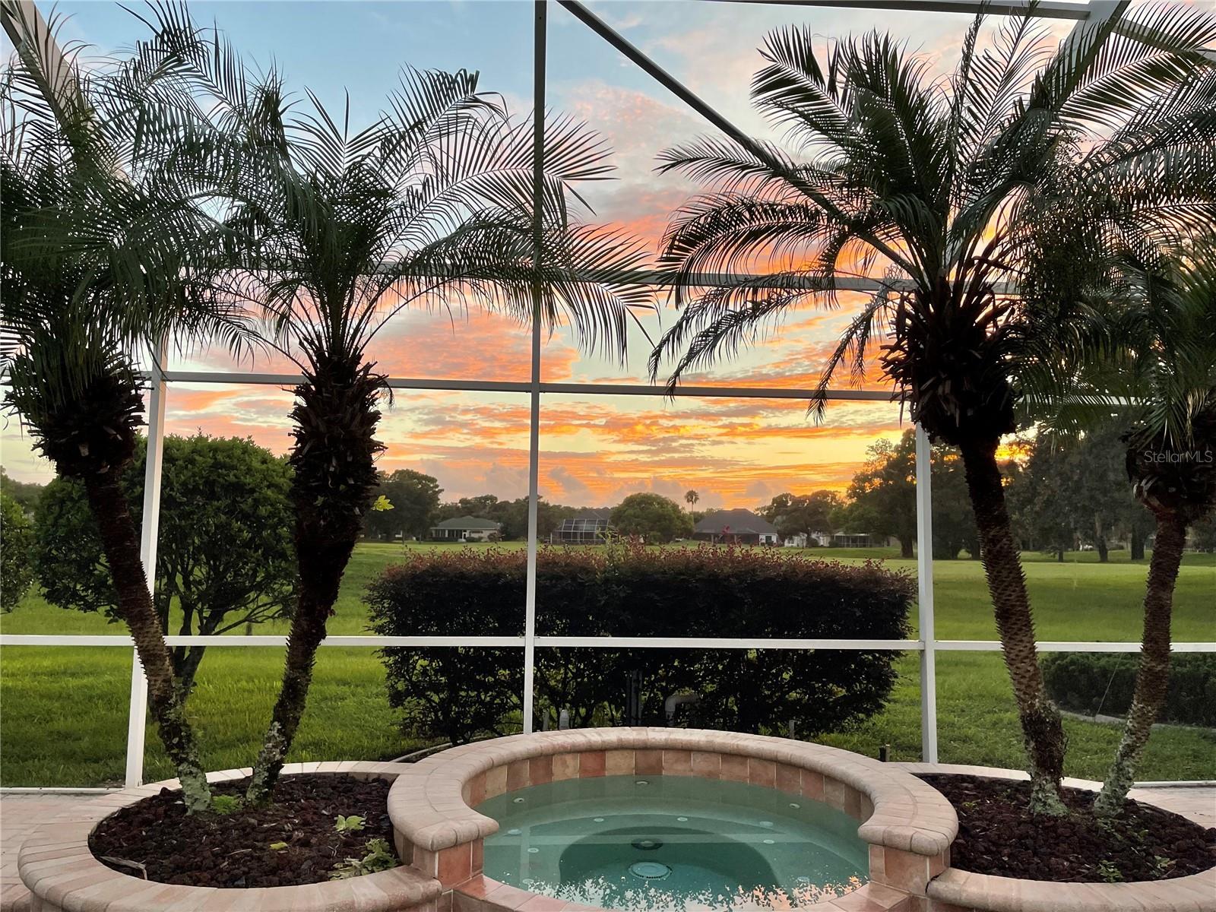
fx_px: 913
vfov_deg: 53.1
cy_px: 456
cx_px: 608
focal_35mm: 26
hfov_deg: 67.3
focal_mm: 5.1
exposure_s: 1/121
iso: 125
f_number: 1.6
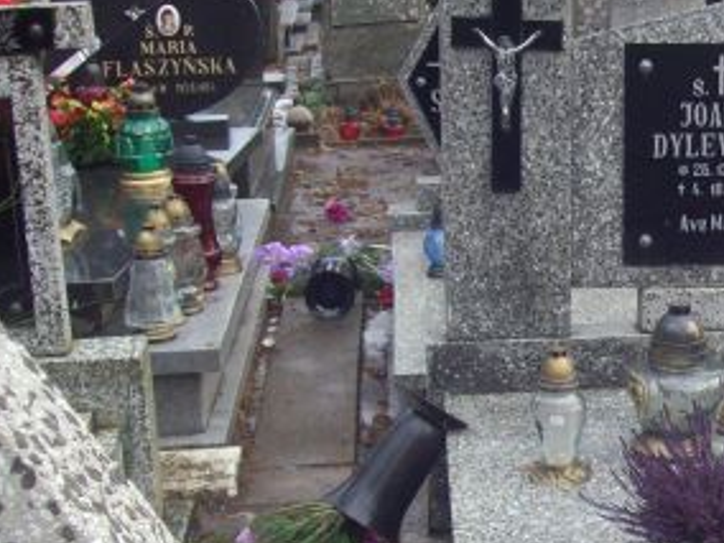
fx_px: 1694
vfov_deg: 18.2
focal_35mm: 81
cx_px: 704
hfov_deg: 23.2
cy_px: 352
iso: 80
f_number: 2.7
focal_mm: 6
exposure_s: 1/175
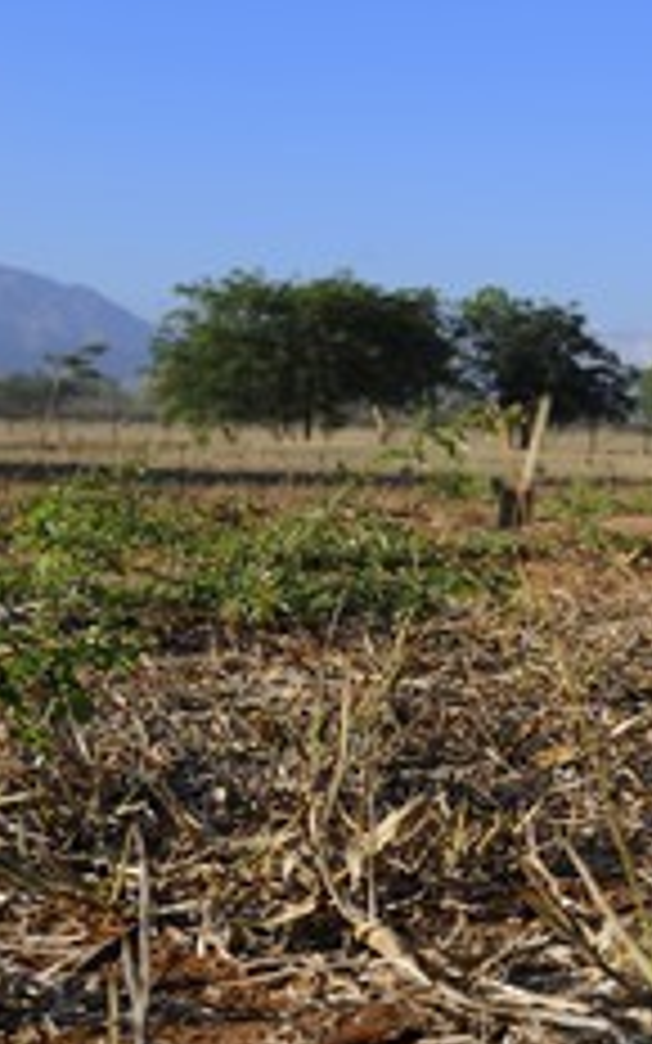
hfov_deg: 17.9
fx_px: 1990
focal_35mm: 70
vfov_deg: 29.4
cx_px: 724
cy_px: 477
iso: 200
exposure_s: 1/320
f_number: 7.1
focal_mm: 38
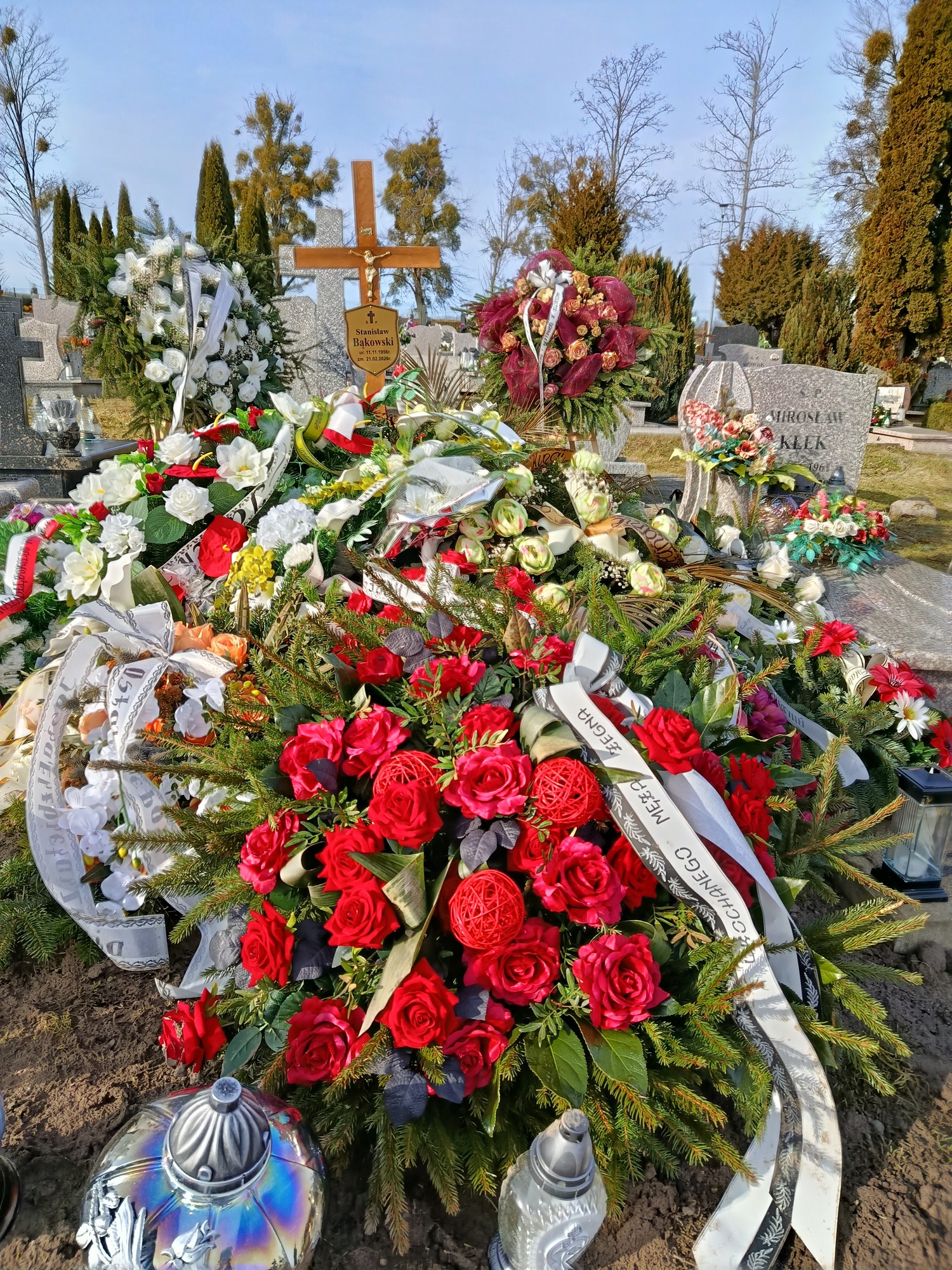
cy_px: 635
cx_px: 476
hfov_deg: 56.8
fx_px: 880
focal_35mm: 24
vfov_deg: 71.6
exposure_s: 1/365
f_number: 1.7
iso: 50
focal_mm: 5.24
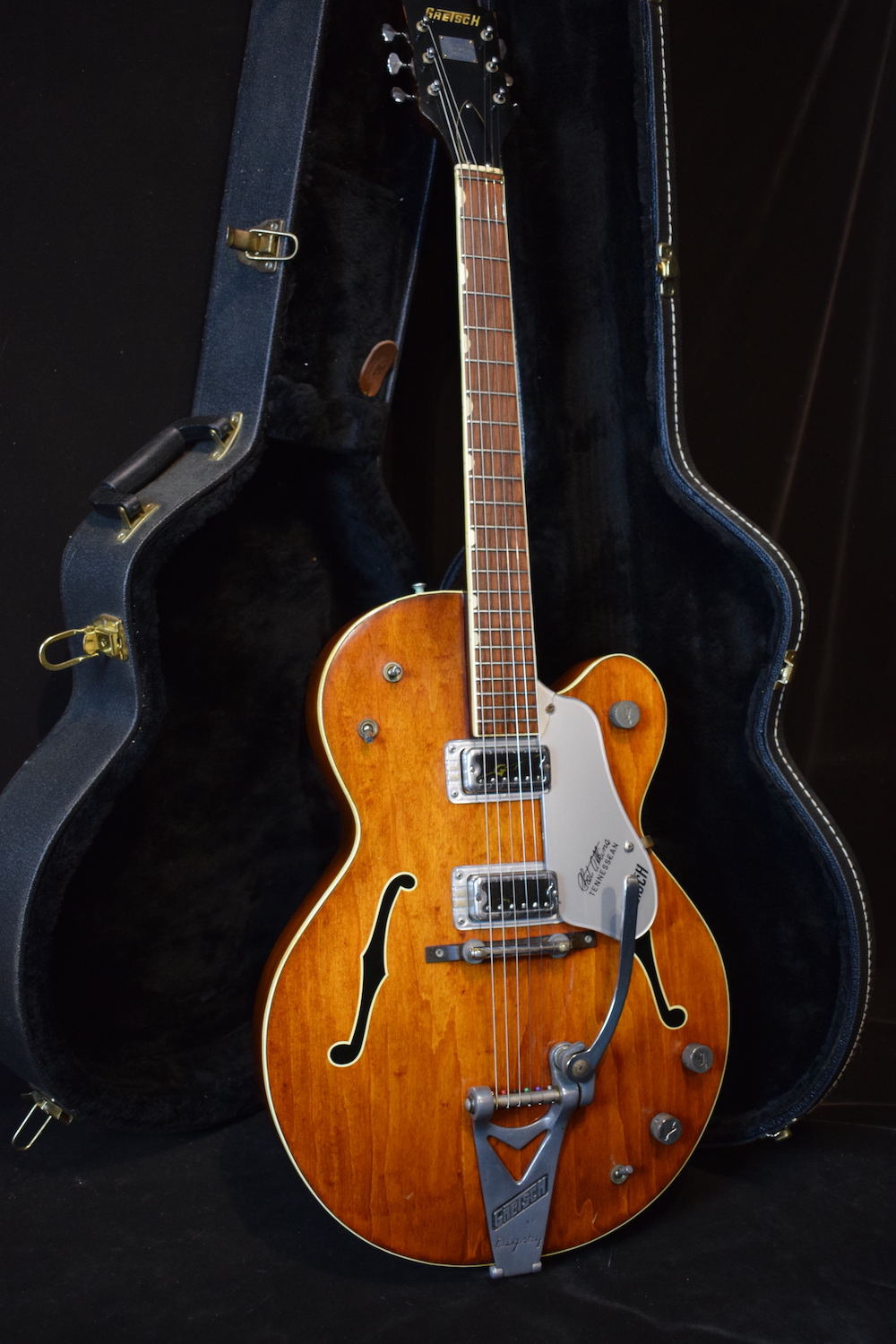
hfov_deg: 35.5
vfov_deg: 51.3
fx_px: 1400
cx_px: 448
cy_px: 672
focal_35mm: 38
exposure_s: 1/30
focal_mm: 25
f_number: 4
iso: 1600
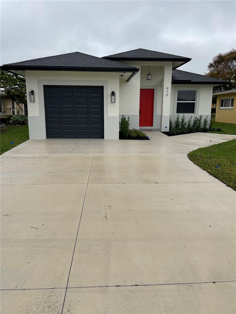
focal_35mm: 26
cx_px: 118
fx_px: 236
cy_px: 157
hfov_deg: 53.1
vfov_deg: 67.3
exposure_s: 1/326
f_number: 1.6
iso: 32
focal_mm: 4.2
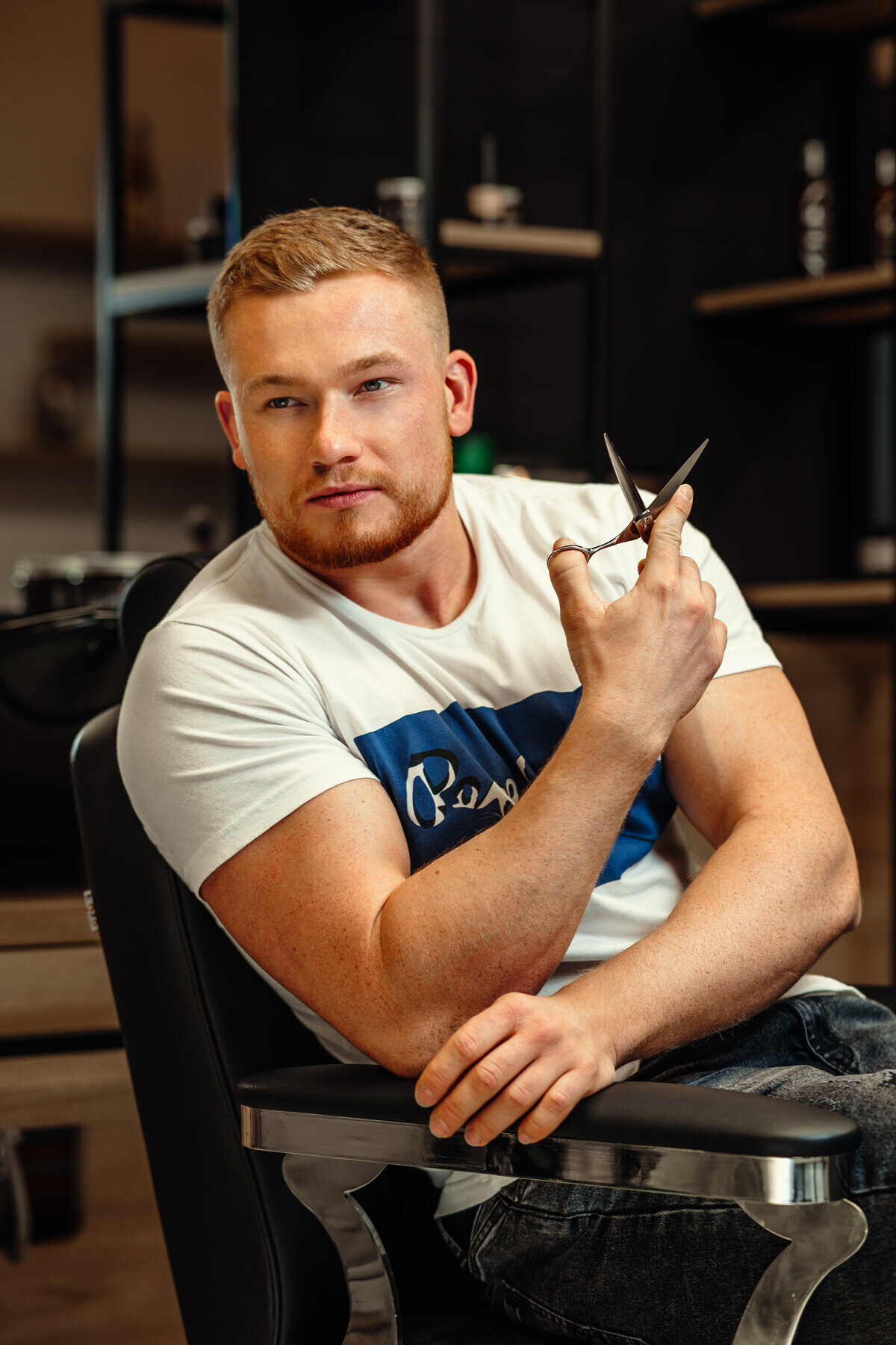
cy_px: 672
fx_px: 3173
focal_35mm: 85
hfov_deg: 16.1
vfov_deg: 23.9
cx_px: 448
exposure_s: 1/100
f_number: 2.8
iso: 100
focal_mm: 85
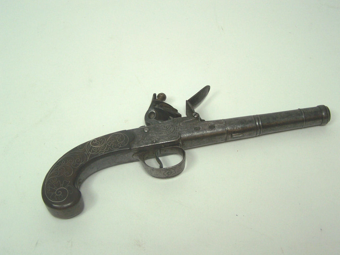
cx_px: 170
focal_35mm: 48
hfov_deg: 39.7
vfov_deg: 30.3
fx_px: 471
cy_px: 128
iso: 80
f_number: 3
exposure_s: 1/180
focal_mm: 8
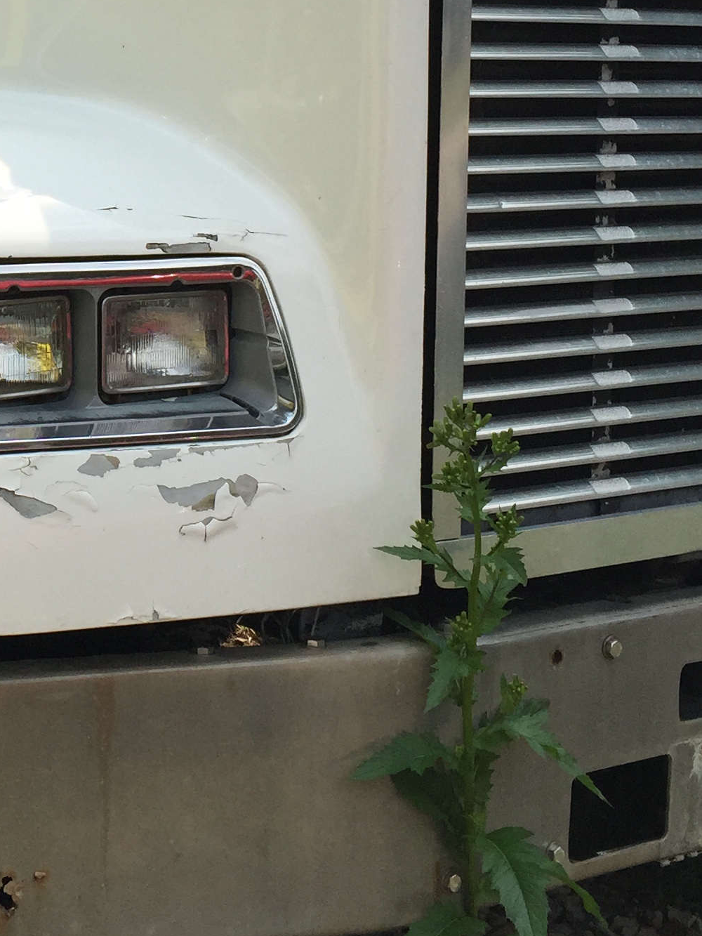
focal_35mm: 71
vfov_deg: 26.7
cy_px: 153
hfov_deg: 19.8
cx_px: -71
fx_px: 1919
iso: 32
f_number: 2.2
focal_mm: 4.15
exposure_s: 1/1883
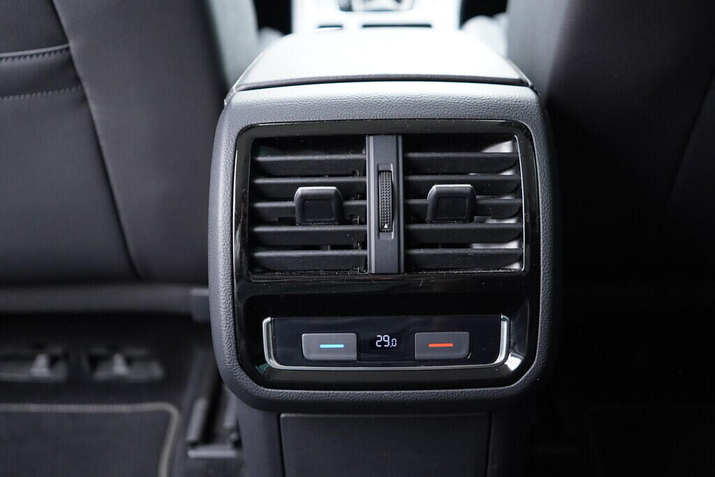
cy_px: 238
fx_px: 715
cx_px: 358
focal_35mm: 36
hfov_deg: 53.1
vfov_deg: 36.9
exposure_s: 1/40
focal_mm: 24
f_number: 2.8
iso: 1600
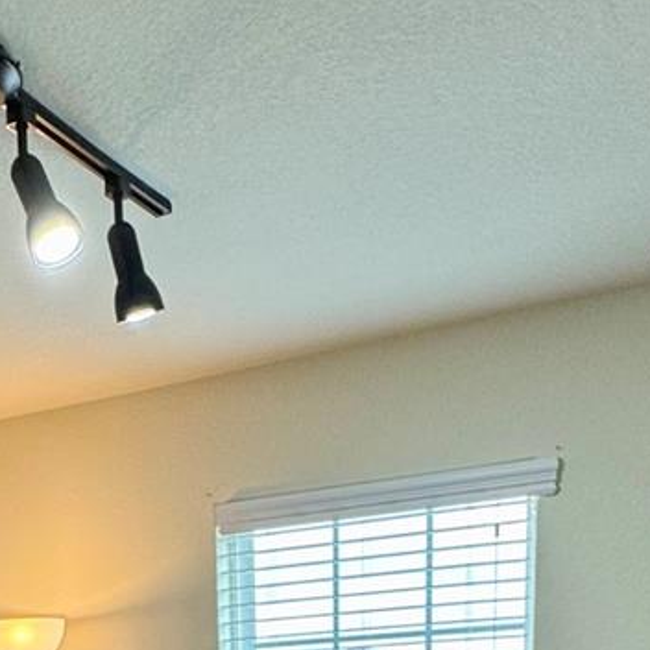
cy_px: 958
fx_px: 1147
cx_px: 172
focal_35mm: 54
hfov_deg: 31.1
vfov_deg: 24.8
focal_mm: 2.22
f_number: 2.2
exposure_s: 1/62
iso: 100
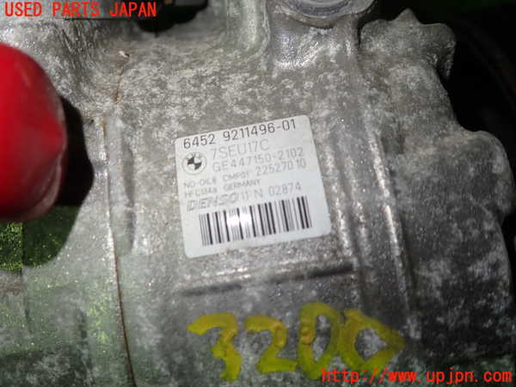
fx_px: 447
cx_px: 258
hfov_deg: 60.0
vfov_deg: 46.8
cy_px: 194
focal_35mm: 30
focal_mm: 5.4
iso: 100
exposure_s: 1/80
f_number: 2.3
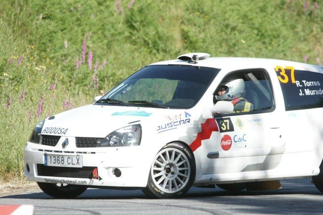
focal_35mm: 462
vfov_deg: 3.0
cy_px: 122
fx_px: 4146
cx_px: 167
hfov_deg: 4.5
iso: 800
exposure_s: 1/1600
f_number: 6.3
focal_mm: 400
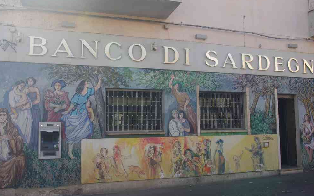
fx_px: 278
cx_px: 156
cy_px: 97
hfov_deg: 58.9
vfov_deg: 38.8
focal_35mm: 33
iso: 200
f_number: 10
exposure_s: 1/50
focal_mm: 21
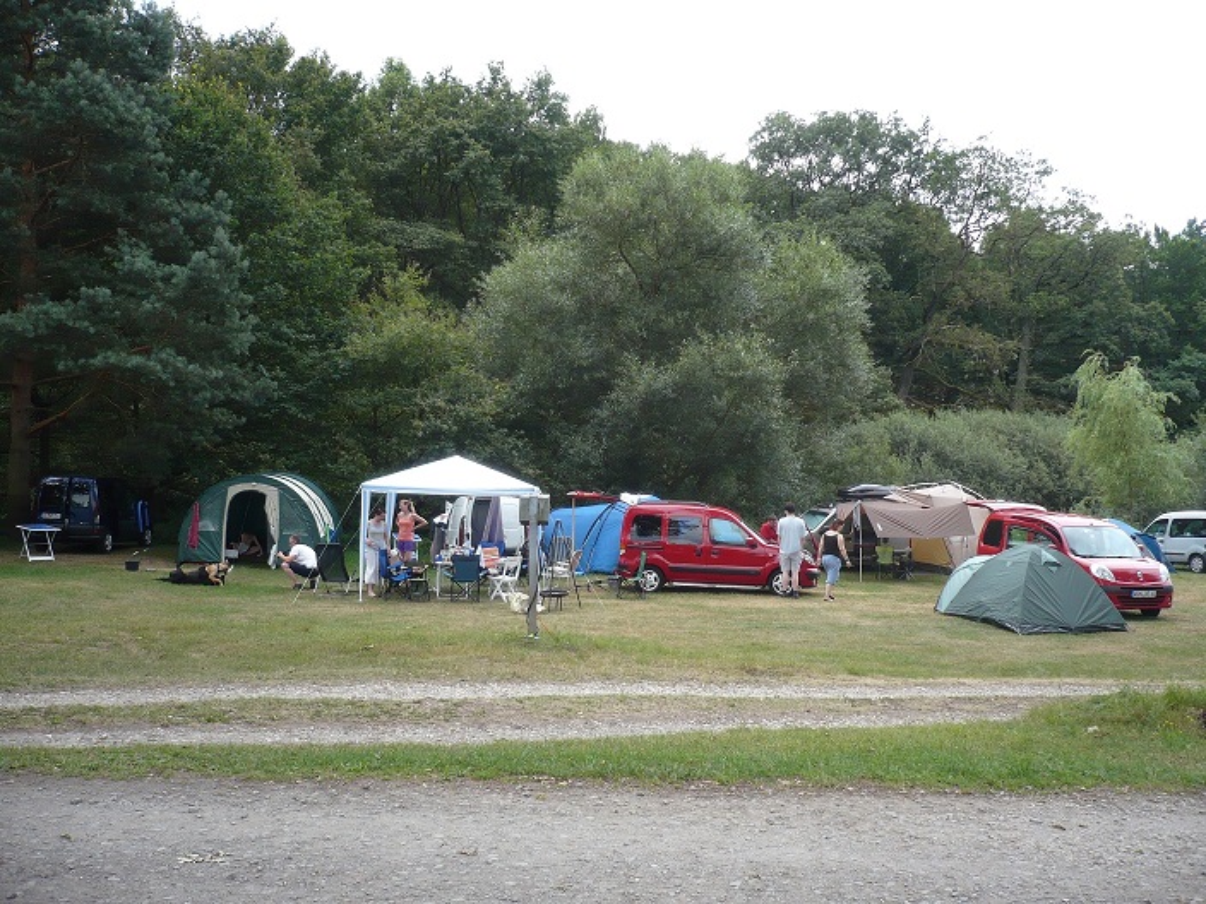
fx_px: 1219
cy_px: 452
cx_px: 603
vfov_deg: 40.7
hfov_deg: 52.6
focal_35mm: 35
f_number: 2.8
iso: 100
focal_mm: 5.8
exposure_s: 1/200
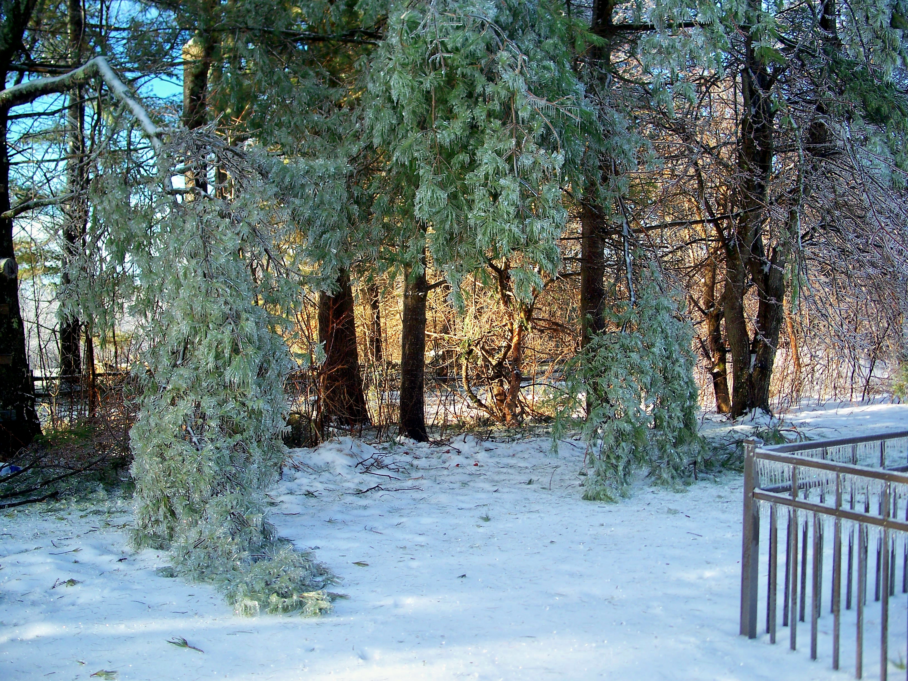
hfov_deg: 50.1
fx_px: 971
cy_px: 340
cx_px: 454
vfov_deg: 38.7
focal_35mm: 37
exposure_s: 1/200
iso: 64
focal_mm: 7.8
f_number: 2.8
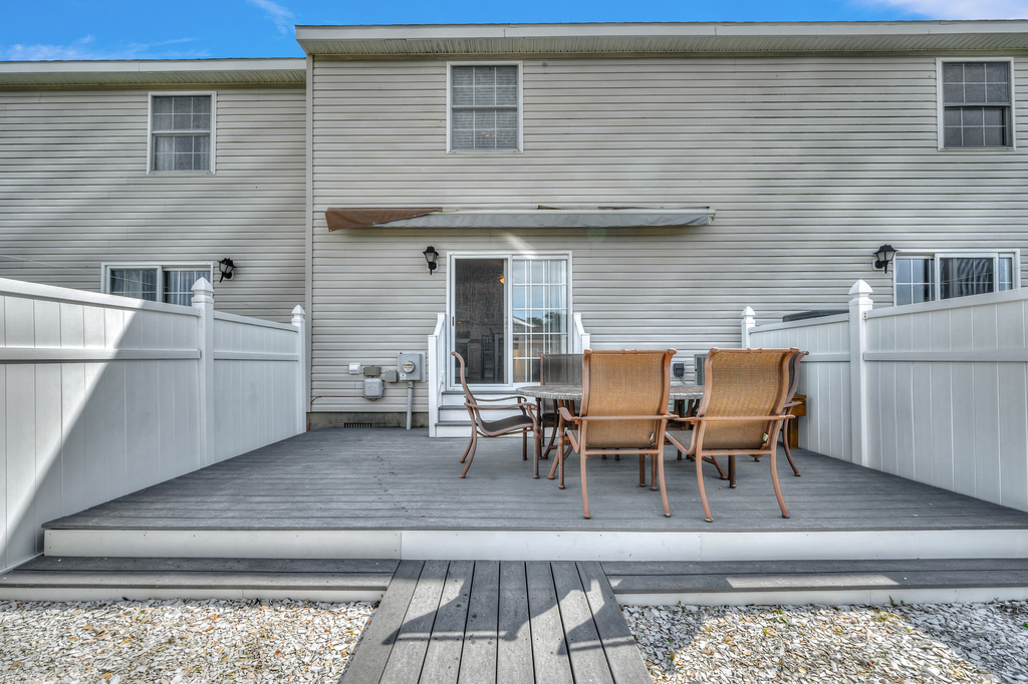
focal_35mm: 14
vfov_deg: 81.2
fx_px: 400
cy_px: 342
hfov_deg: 104.3
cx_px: 514
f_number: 8
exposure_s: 1/400
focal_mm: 14
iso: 320
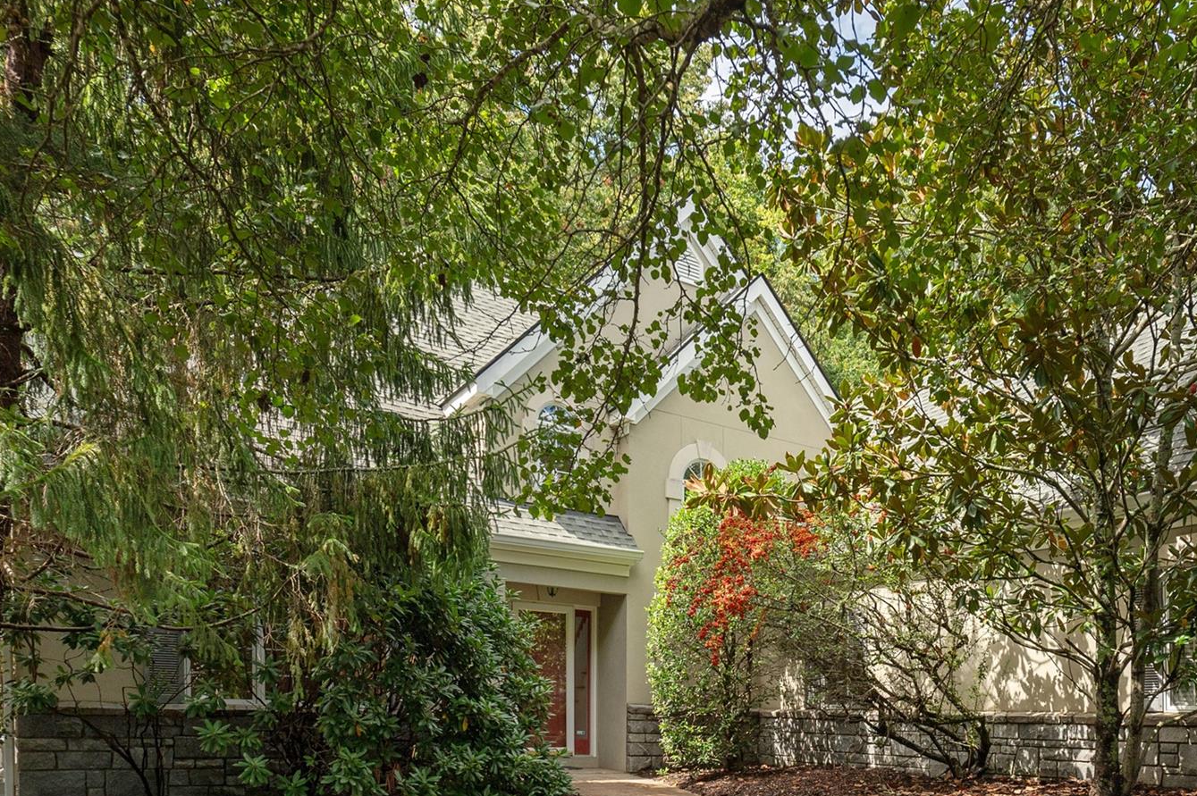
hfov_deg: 67.7
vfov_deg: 49.0
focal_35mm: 26
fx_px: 864
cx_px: 787
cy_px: 502
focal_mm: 17
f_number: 7.1
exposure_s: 1/500
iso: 320
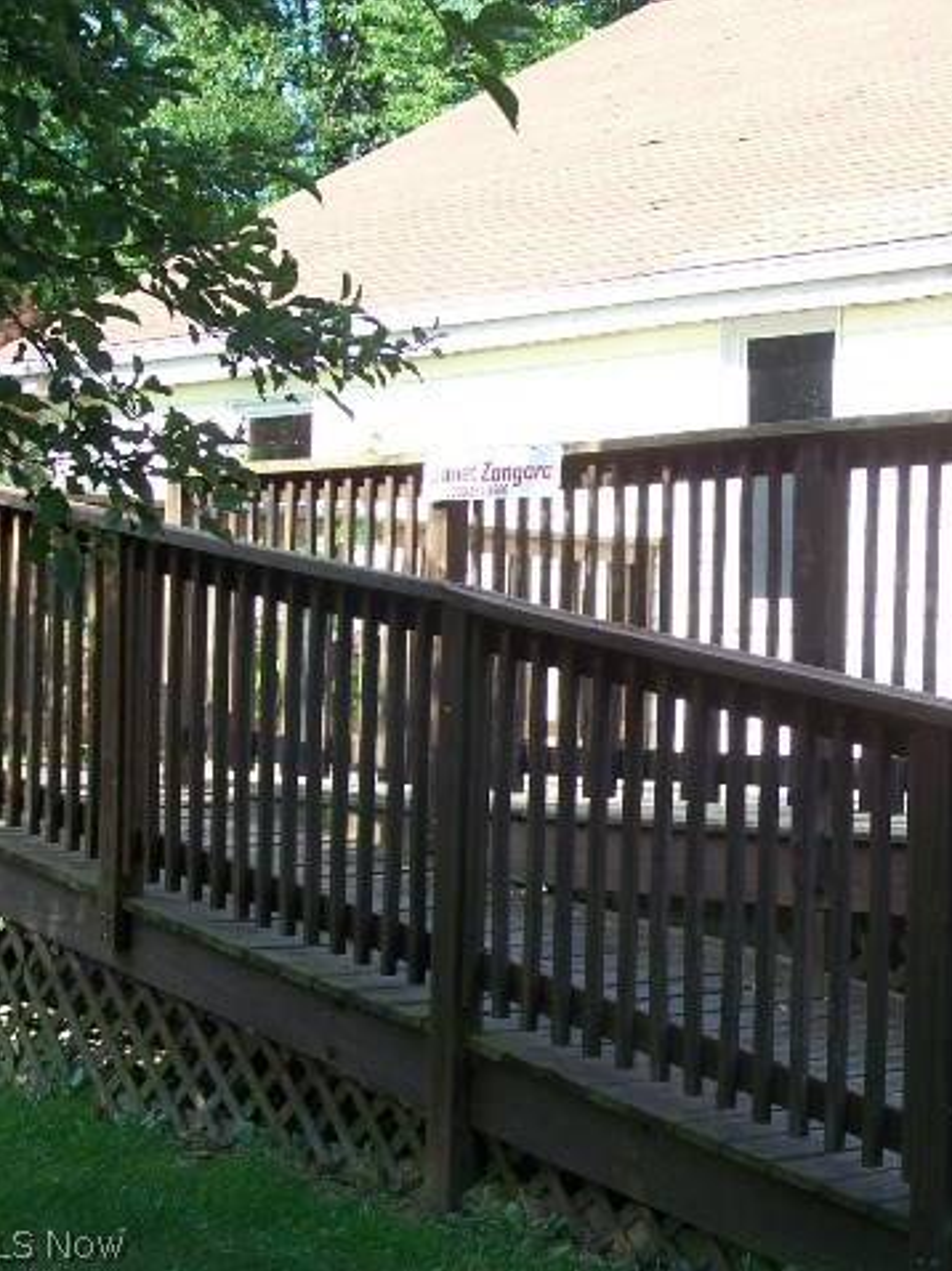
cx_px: 803
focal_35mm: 75
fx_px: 2753
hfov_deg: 19.4
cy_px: 636
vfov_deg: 26.0
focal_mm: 9.3
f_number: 3.1
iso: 80
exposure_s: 1/250
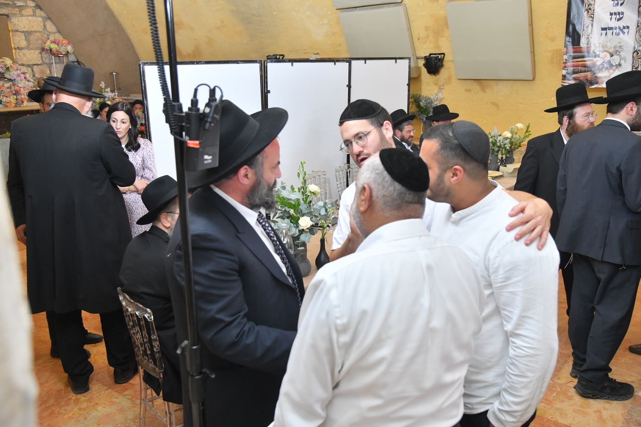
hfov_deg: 55.8
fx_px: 605
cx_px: 320
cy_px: 214
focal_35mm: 34
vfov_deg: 38.9
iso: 1600
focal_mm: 34
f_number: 5
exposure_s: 1/200
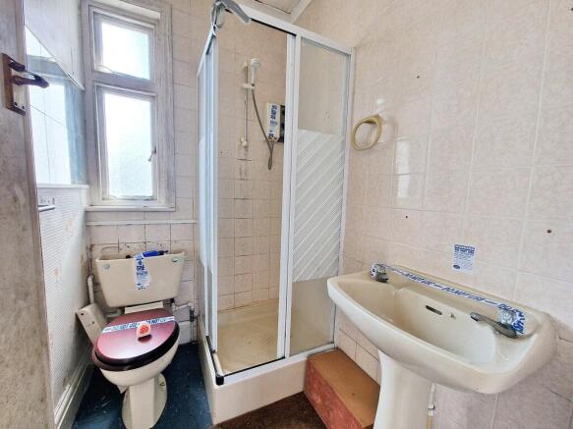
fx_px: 215
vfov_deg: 89.9
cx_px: 286
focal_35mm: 13
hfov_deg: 106.2
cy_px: 214
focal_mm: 2.2
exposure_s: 1/120
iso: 80
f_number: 2.2
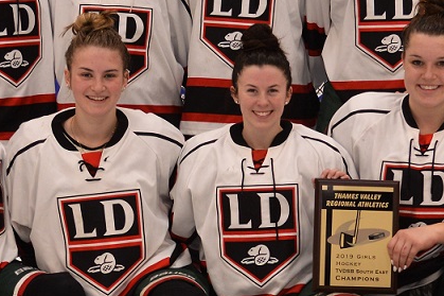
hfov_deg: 18.8
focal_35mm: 108
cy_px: 253
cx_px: 314
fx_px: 1331
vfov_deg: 12.6
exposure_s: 1/80
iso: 400
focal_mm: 24
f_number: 4
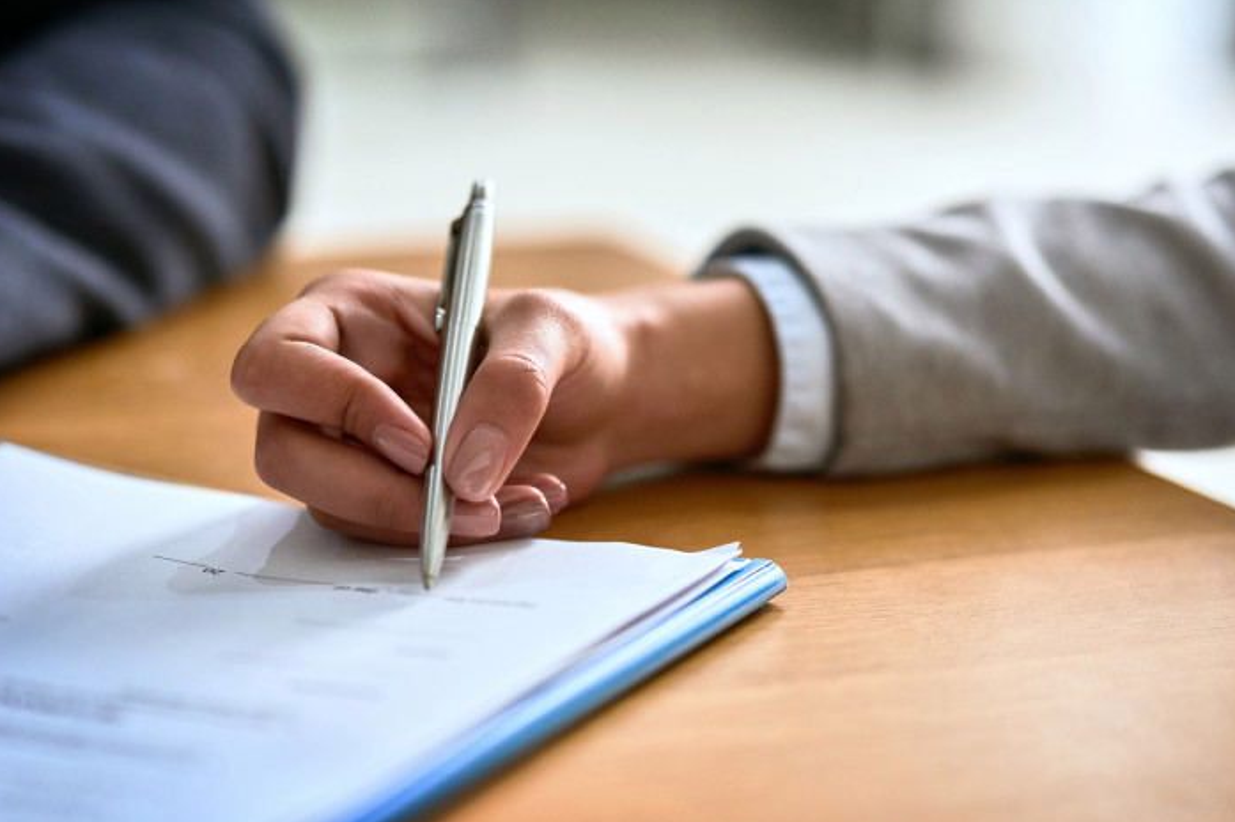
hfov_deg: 22.9
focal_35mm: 89
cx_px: 640
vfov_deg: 15.3
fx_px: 3052
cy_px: 422
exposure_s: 1/125
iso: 800
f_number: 2.5
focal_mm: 85
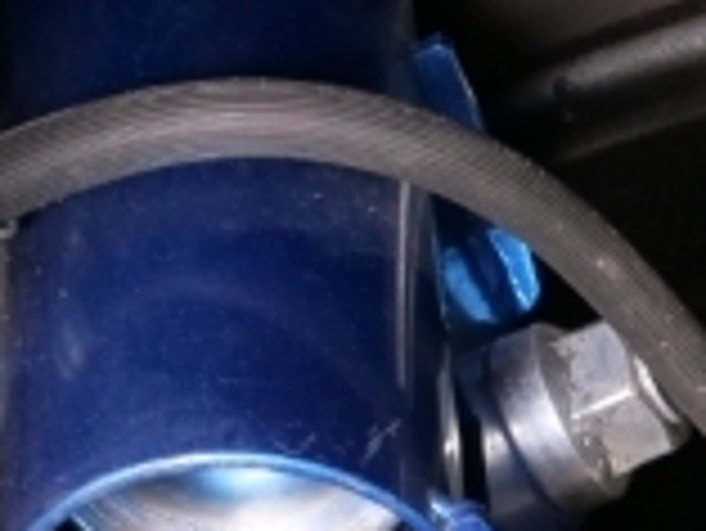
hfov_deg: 10.6
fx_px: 3531
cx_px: 1349
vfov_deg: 8.1
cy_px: 1184
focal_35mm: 173
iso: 800
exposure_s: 1/125
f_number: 9
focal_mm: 17
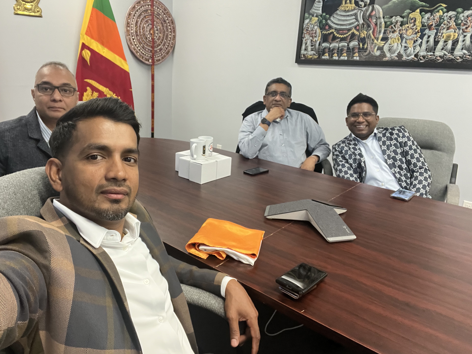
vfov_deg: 54.8
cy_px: 165
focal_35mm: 25
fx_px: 341
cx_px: 220
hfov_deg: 69.3
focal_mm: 2.71
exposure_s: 1/60
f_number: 2.2
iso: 320
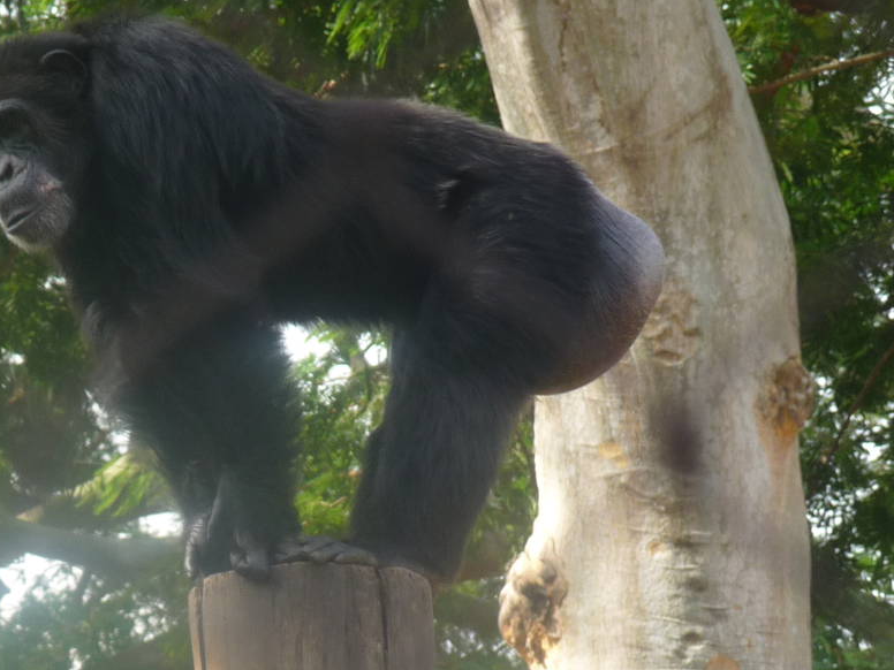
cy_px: 413
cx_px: 378
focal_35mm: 437
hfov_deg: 4.5
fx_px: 11286
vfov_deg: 3.4
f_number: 4.8
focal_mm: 36.4
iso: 100
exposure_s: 1/100
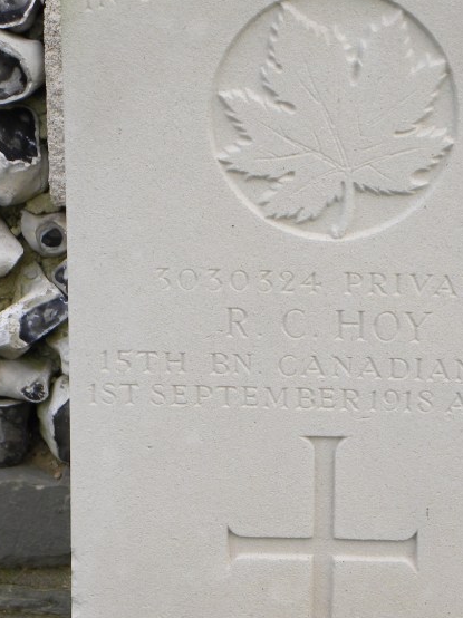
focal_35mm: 122
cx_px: 309
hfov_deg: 12.1
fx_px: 2177
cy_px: 404
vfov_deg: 16.1
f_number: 4
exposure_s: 1/142
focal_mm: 11.8
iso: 64
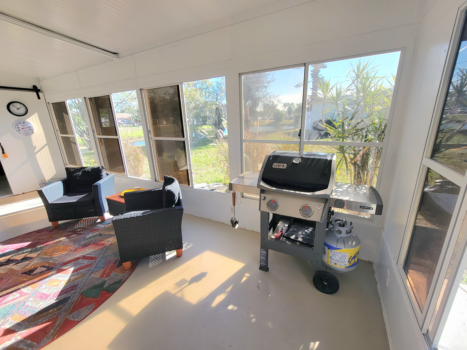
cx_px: 234
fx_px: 175
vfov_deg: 89.9
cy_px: 175
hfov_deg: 106.2
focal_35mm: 13
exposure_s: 1/147
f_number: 2.2
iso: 50
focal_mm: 2.2
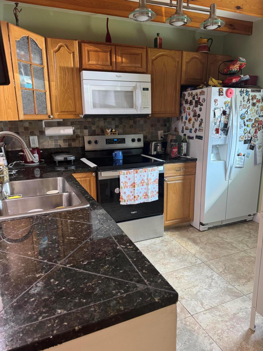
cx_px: 132
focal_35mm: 24
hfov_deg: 56.8
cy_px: 176
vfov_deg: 71.6
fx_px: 243
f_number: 1.78
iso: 250
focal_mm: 6.76
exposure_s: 1/60
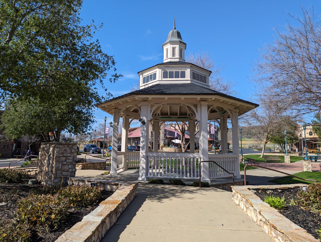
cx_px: 160
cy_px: 121
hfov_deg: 71.5
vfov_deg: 56.9
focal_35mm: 24
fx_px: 223
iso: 42
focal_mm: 6.81
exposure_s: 1/1953
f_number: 1.85
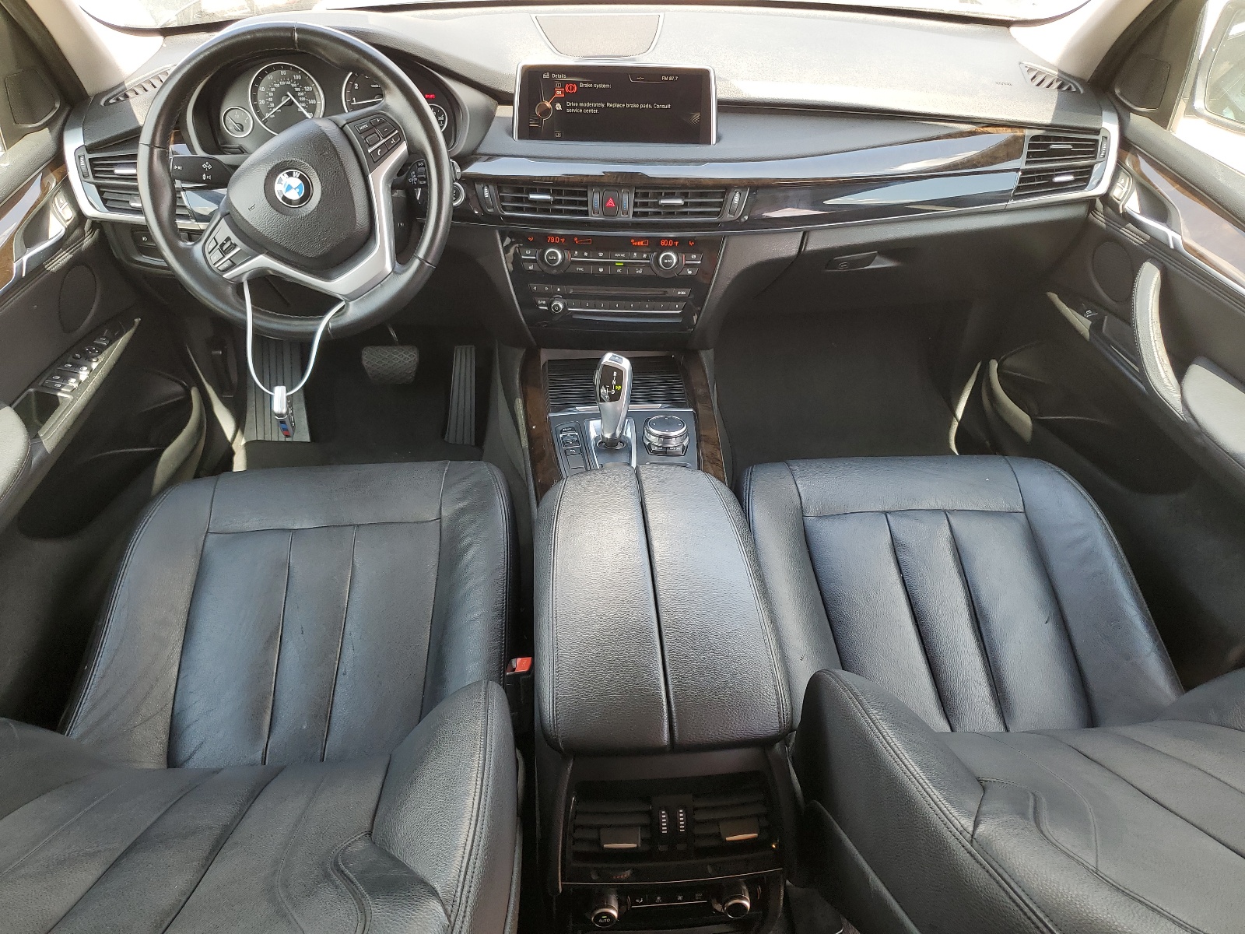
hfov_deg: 67.3
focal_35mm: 26
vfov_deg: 53.1
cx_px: 622
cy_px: 467
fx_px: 935
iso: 50
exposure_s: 1/164
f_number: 1.5
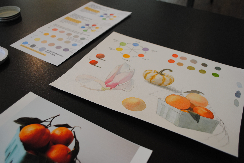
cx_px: 122
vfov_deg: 40.1
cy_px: 82
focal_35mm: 33
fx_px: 224
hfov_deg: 57.2
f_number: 4
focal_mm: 22
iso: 200
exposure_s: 1/60
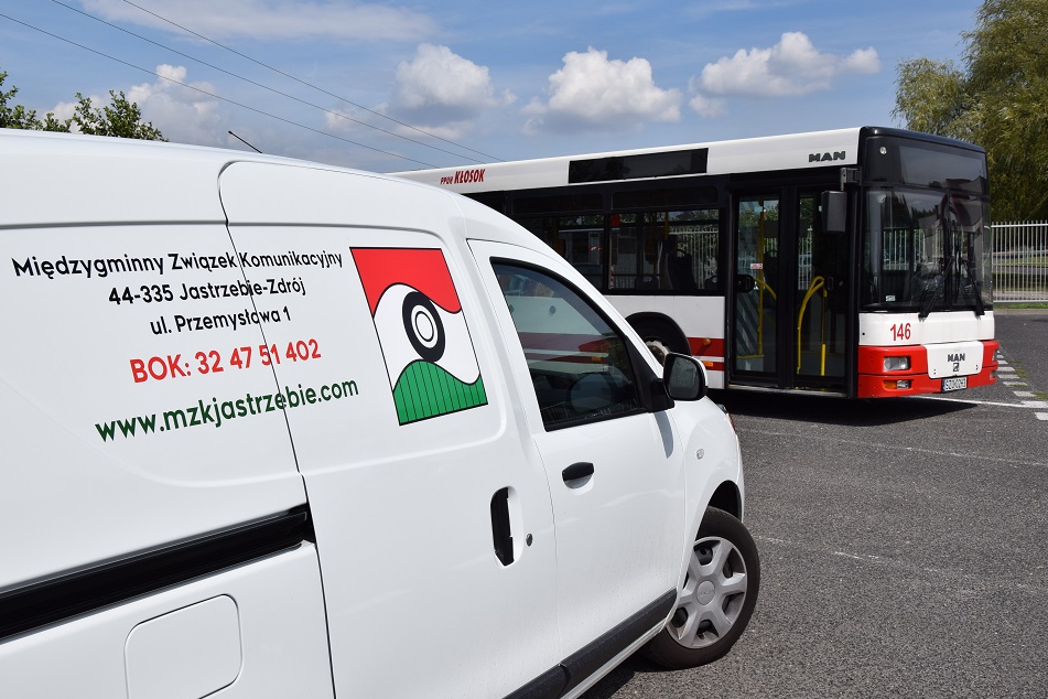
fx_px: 1193
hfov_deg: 47.4
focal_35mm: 41
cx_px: 520
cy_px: 348
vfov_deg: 32.6
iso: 200
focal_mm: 26
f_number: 13
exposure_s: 1/640
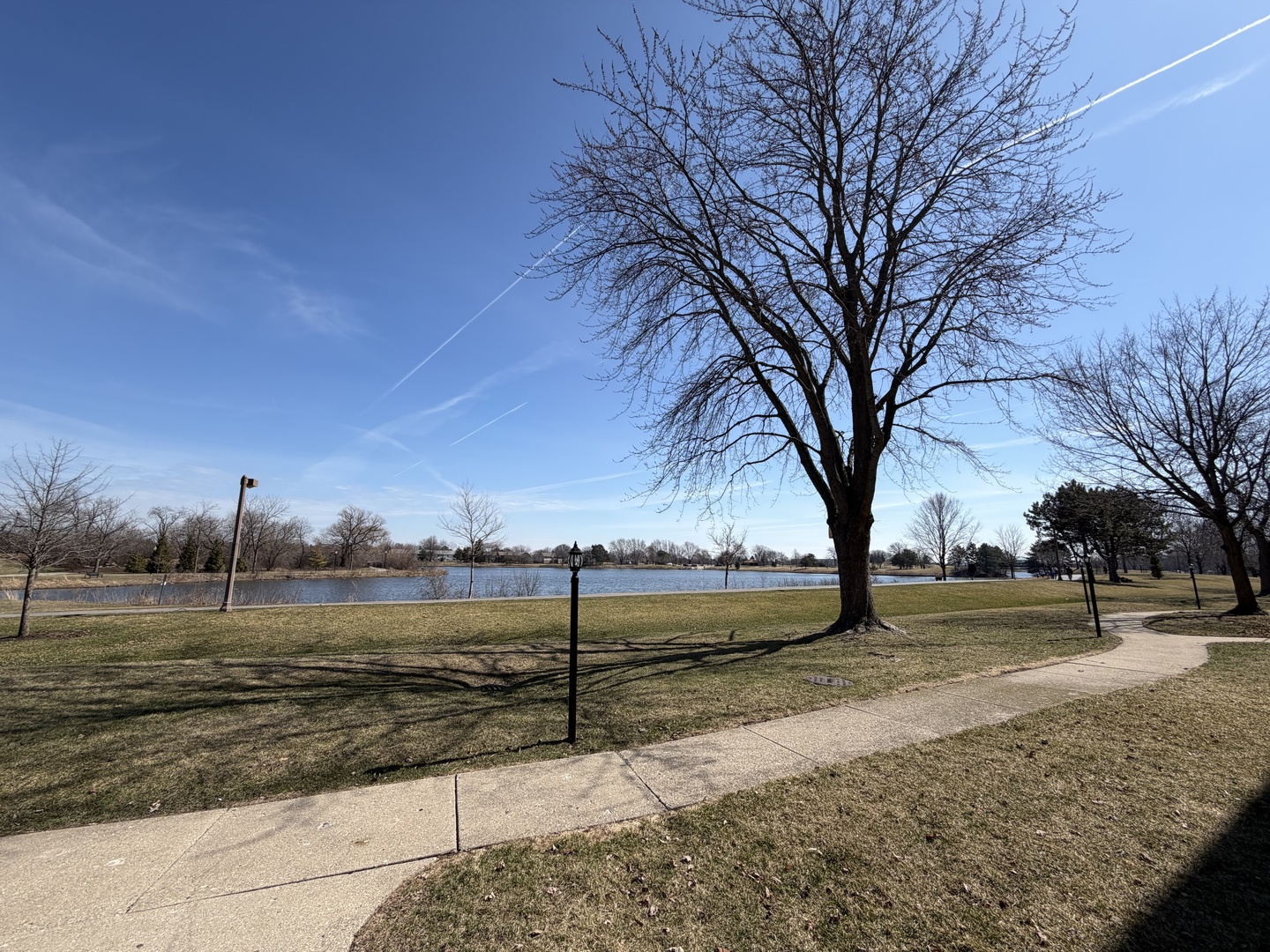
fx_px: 514
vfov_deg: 85.7
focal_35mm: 14
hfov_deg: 102.1
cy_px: 476
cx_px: 635
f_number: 2.2
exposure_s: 1/985
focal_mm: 2.22
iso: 20
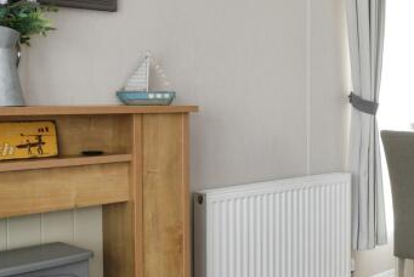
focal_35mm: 48
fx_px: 552
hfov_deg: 29.9
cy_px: 103
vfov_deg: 28.0
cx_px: 574
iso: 200
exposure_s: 1/25
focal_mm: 11
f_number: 8
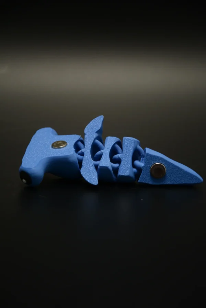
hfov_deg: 8.7
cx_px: 103
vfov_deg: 13.0
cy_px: 154
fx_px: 1350
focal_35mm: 158
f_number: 5.6
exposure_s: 1/60
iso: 800
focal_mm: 105
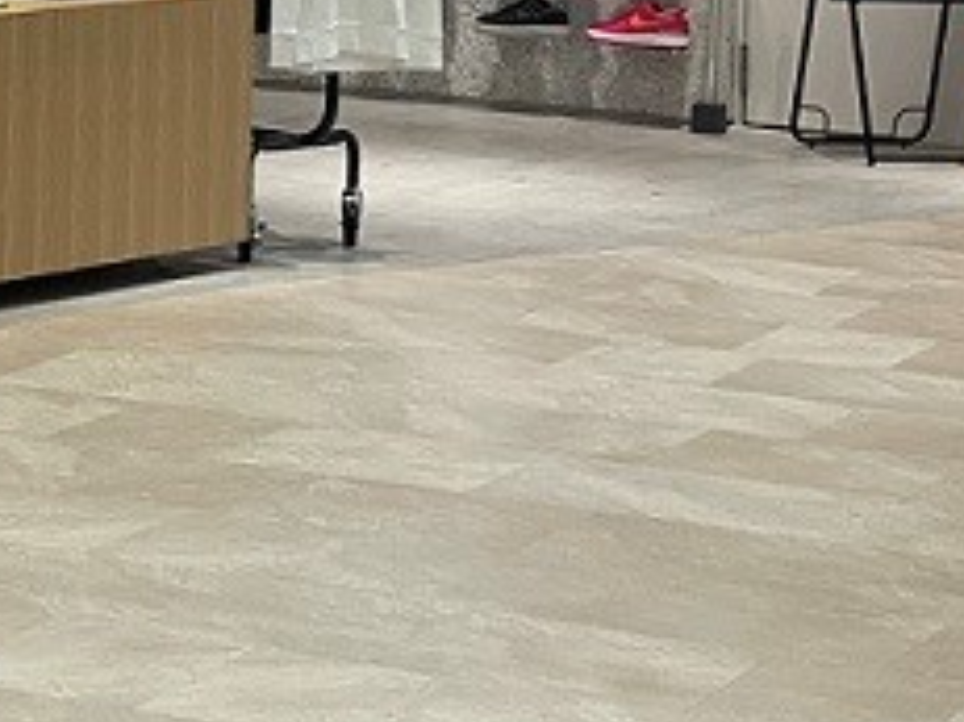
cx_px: -543
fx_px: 4982
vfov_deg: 8.1
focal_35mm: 179
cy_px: -459
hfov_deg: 10.6
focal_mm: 6
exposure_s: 1/100
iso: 64
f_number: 2
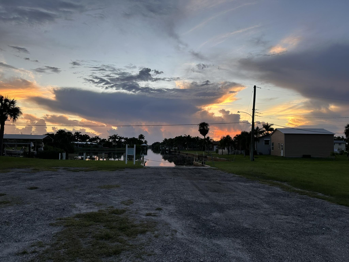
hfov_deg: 71.6
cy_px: 131
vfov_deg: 56.8
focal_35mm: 24
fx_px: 242
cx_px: 174
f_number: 1.78
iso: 64
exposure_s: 1/218
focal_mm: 6.86
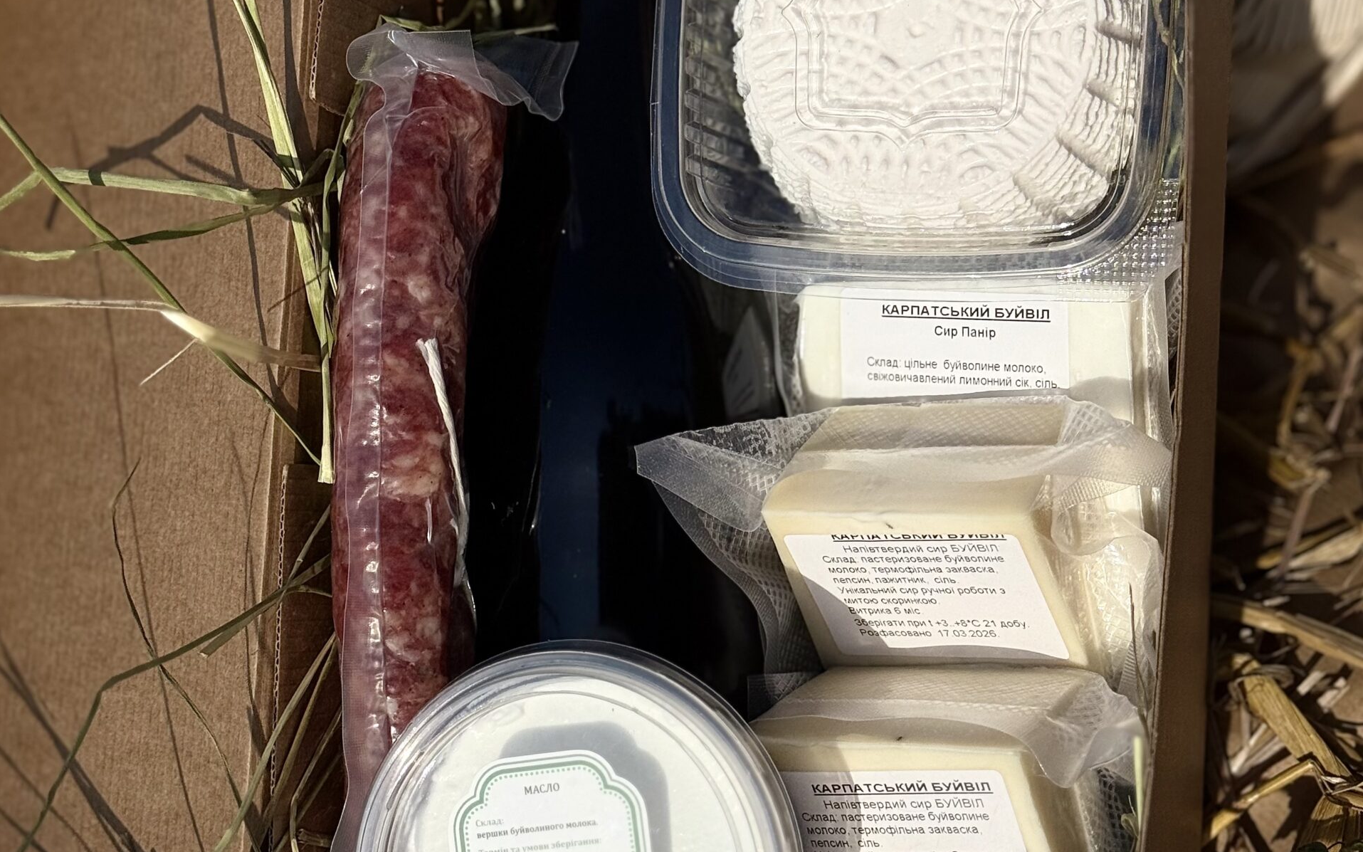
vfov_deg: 19.1
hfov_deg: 30.2
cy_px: 322
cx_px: 681
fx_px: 2526
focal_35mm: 68
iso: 50
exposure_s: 1/27778
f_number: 1.78
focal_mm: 6.76
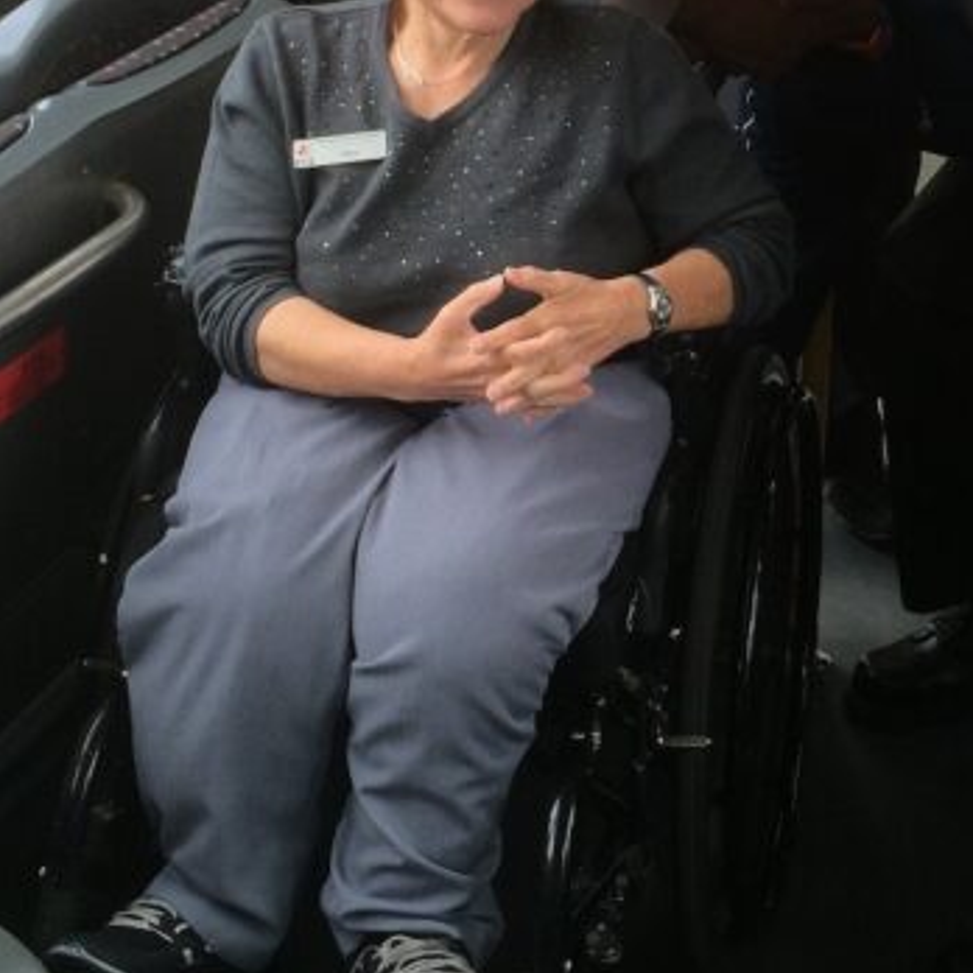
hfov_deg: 22.0
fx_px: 2480
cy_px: 129
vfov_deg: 21.8
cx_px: 713
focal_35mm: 78
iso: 40
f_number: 2.2
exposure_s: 1/120
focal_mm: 4.12
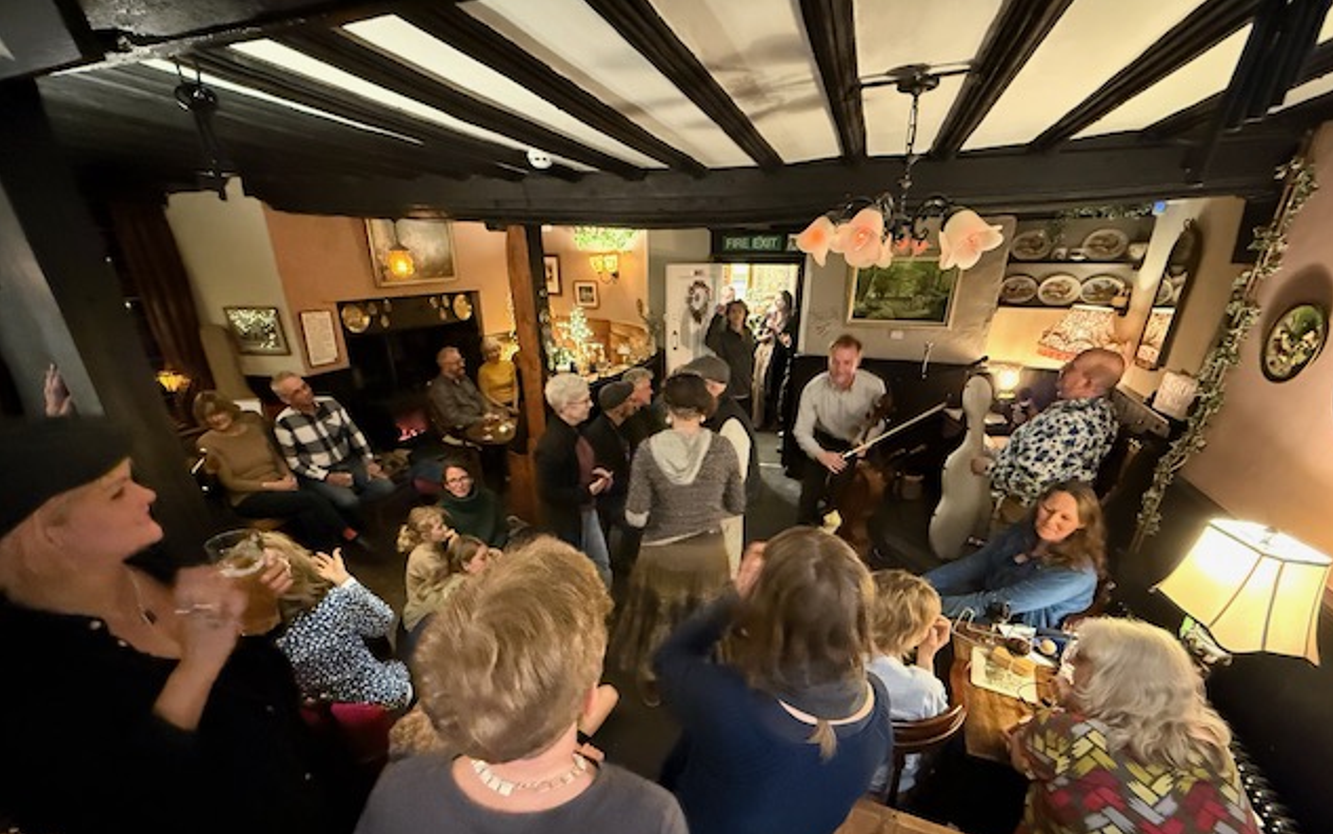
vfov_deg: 74.3
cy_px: 486
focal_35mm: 15
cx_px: 672
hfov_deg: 101.4
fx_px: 545
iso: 2000
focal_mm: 2.22
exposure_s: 1/25
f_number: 2.2
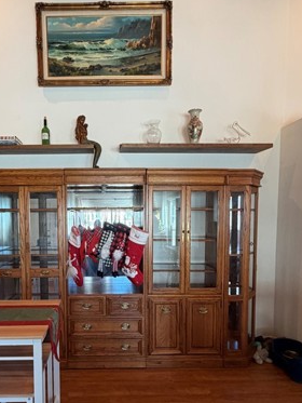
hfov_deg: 55.8
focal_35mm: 24
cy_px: 234
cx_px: 105
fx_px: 279
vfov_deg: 71.1
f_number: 2.2
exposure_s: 1/60
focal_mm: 2.22
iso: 200
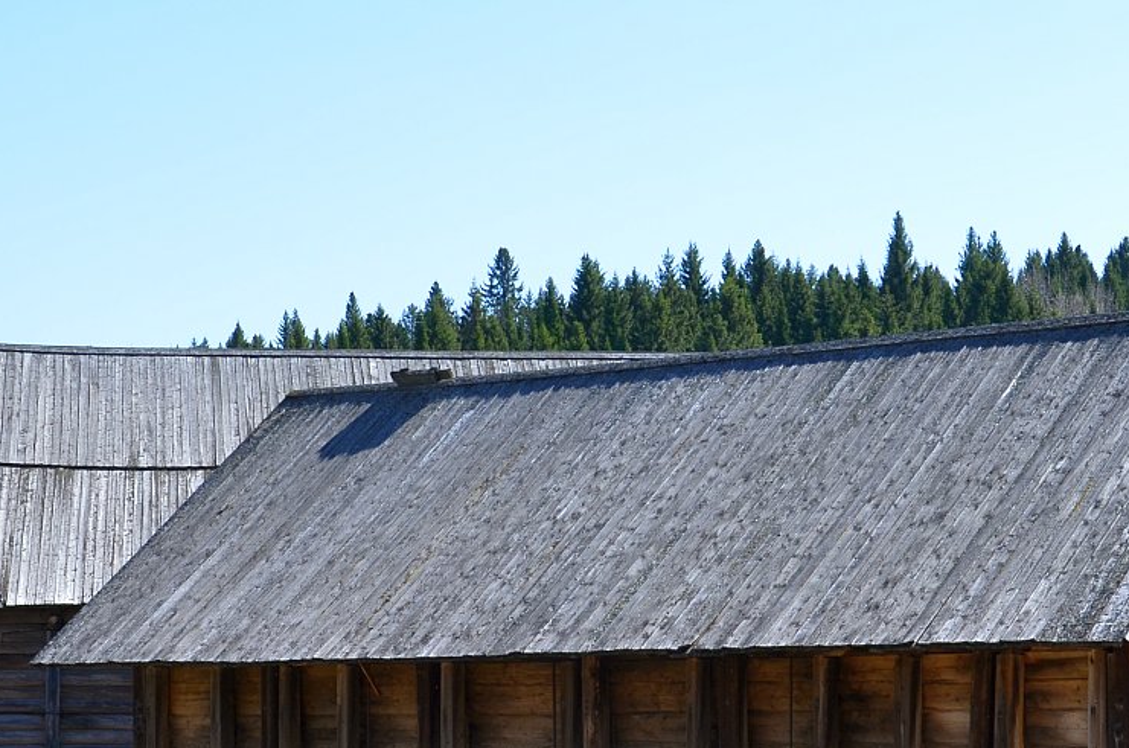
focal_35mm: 85
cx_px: 597
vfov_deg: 15.8
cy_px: 658
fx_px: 2661
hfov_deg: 24.0
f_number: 9
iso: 200
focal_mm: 28
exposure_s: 1/160
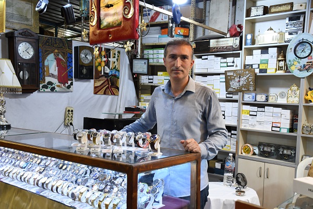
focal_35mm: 36
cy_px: 104
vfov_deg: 36.9
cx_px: 156
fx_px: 313
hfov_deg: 53.1
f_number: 4.5
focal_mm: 24
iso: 640
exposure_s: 1/30
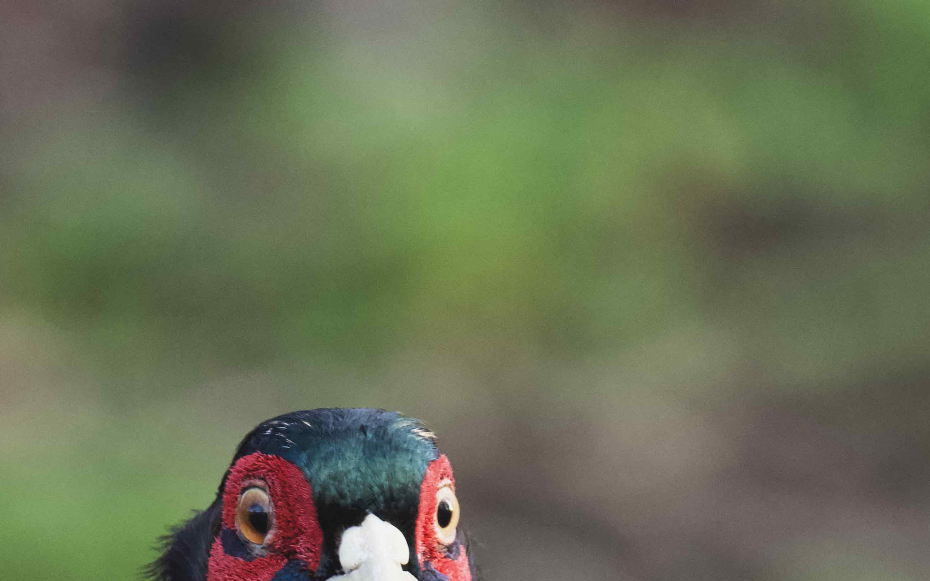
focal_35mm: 1150
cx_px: 346
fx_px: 29147
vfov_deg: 1.1
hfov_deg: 1.8
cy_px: 738
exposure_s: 1/400
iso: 3200
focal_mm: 360
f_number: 8
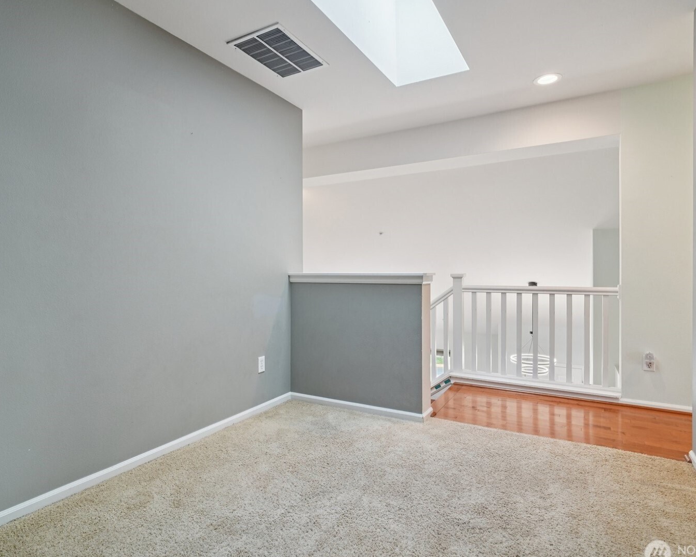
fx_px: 391
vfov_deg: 70.9
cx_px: 331
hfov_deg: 83.2
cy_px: 280
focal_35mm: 19
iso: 1600
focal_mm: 16
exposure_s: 1/25
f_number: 8
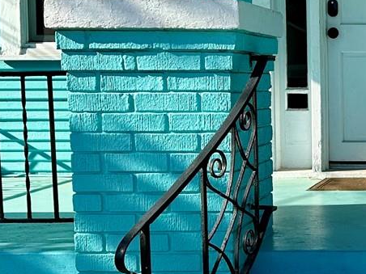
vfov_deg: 17.4
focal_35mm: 85
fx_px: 899
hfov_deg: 20.9
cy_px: 153
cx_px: 479
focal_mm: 6.86
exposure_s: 1/3058
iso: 80
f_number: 1.78
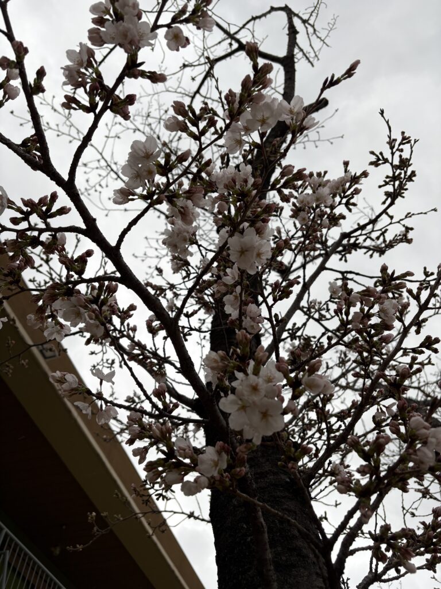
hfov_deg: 53.1
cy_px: 294
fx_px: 442
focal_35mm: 26
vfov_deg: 67.3
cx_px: 220
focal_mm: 5.96
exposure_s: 1/369
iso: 50
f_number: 1.6
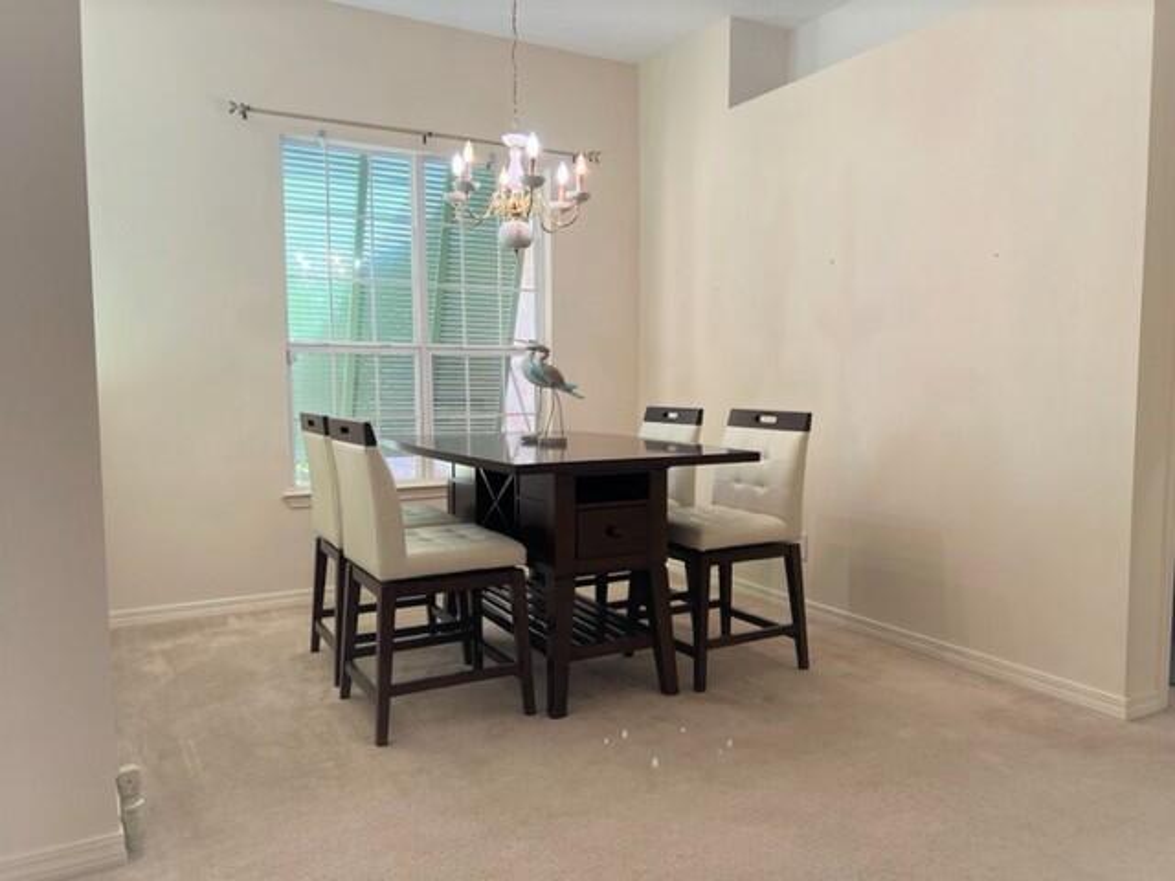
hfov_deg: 67.3
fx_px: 883
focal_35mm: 26
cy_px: 440
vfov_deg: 53.1
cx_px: 588
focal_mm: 5.7
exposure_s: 1/120
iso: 100
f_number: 1.5
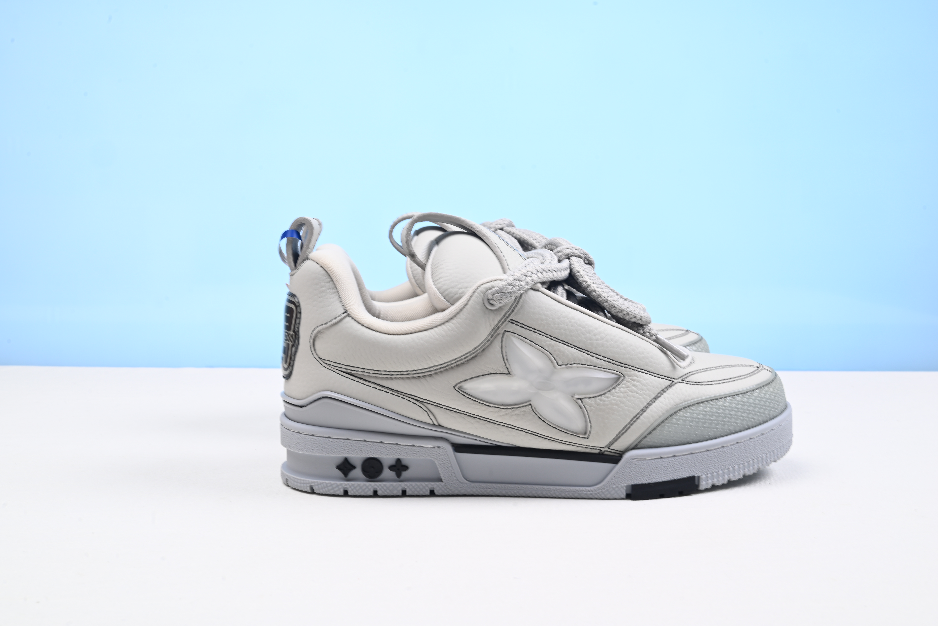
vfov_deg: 33.4
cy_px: 313
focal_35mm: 40
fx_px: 1043
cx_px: 469
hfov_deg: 48.4
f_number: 16
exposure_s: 1/2
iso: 100
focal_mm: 40
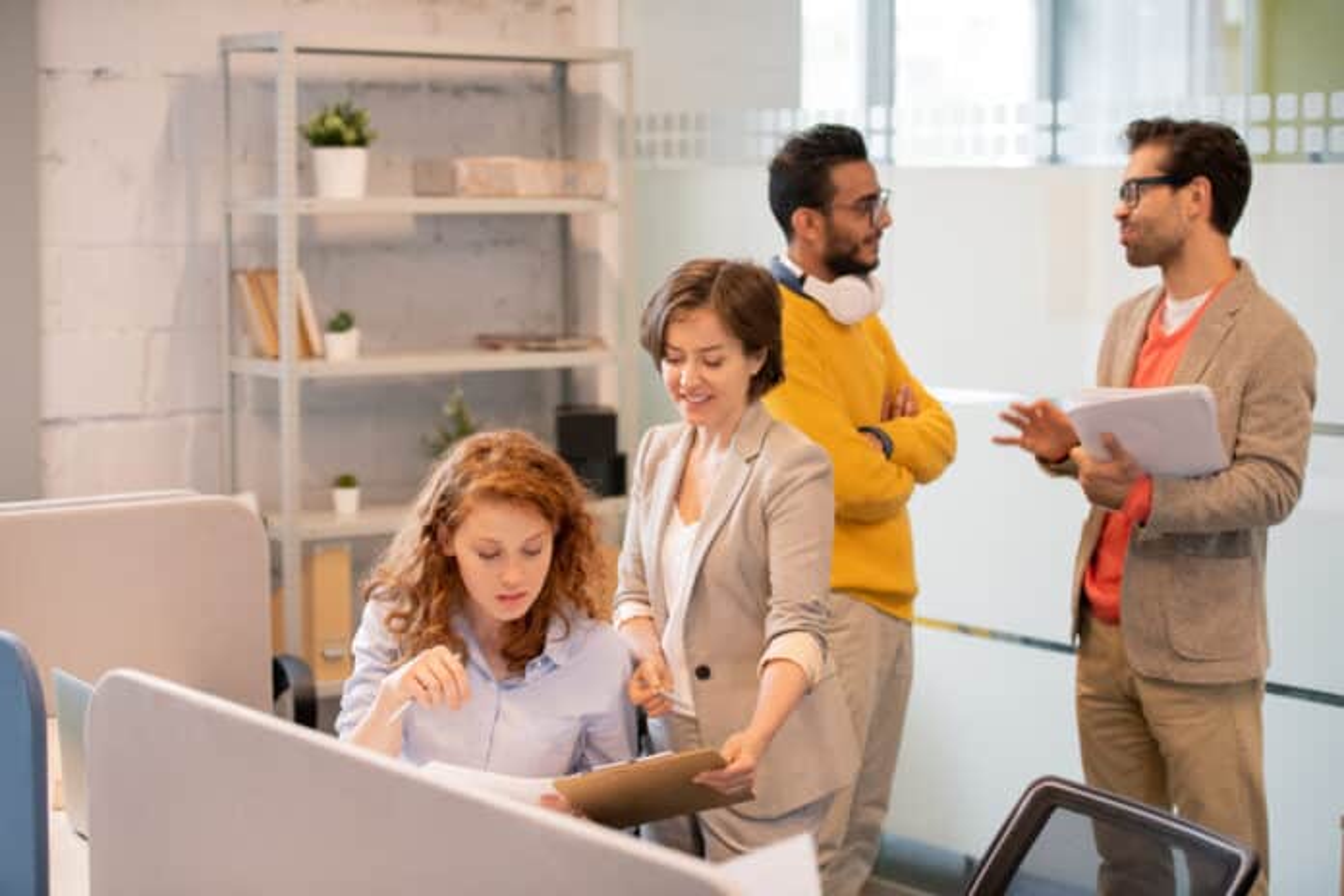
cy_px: 448
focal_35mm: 70
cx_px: 672
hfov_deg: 28.8
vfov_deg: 19.5
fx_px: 2613
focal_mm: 70
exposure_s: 1/100
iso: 800
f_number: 2.8
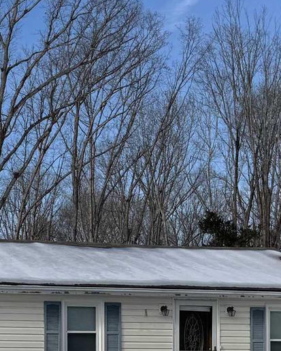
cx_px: 0
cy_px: 376
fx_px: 967
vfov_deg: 19.8
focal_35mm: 93
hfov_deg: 16.2
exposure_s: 1/5814
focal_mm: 6.76
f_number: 1.78
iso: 80
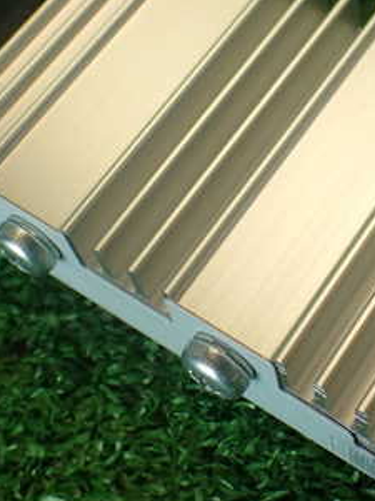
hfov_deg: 22.9
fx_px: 924
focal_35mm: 64
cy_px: 199
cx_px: 227
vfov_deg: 30.2
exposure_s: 1/60
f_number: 2.4
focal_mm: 5.79
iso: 125
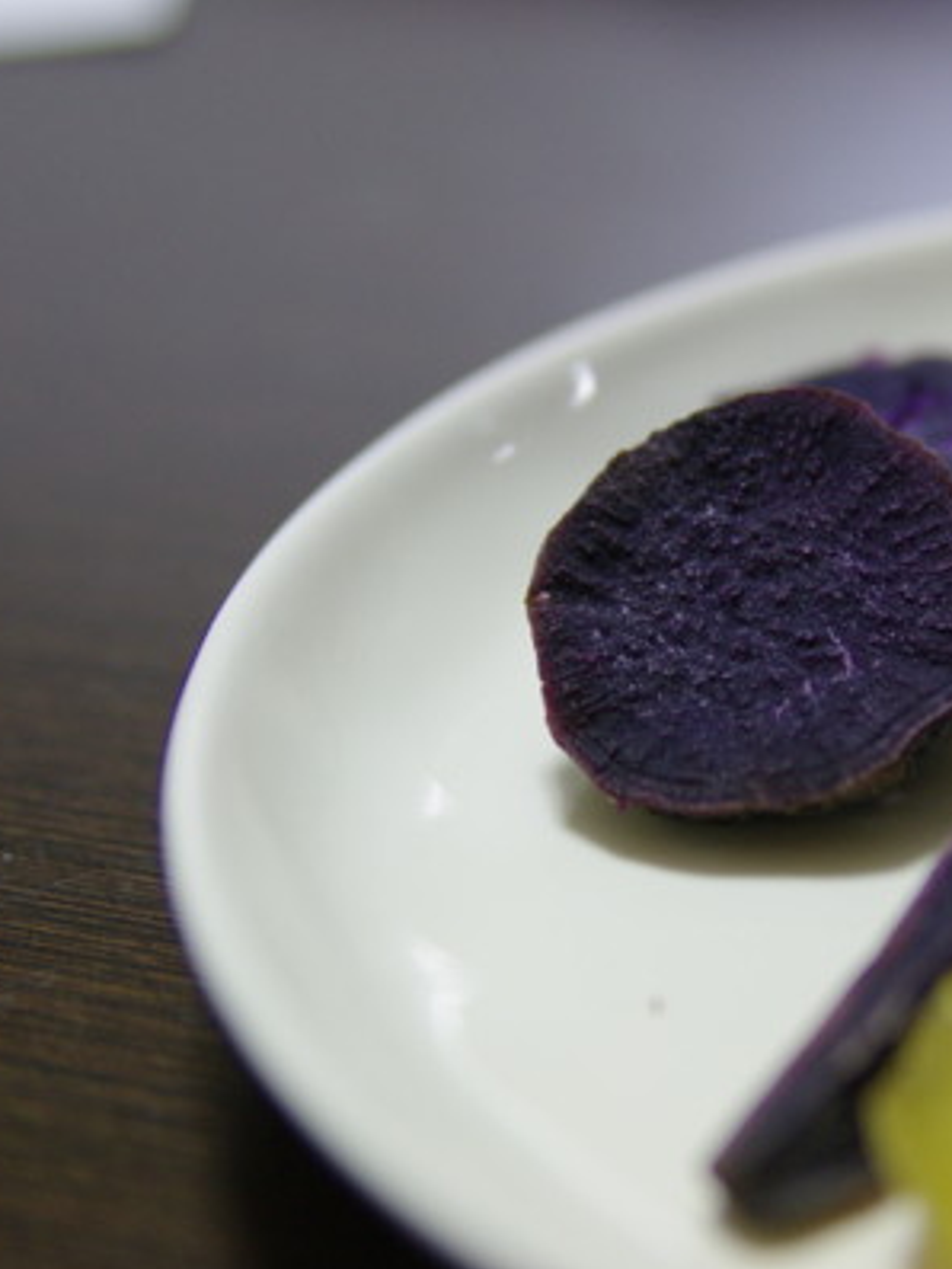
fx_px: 3408
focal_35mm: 93
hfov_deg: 15.8
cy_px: 634
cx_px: 757
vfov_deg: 21.1
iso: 400
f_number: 2.8
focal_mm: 43
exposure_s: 1/40
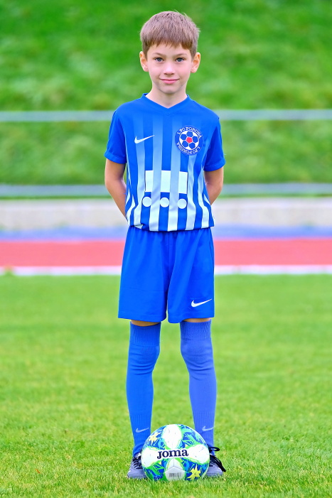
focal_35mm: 202
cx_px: 166
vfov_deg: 10.2
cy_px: 249
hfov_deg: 6.8
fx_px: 2795
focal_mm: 134.4
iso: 640
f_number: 2.8
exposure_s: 1/250
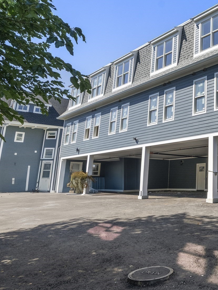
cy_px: 113
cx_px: 248
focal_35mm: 32
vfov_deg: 56.3
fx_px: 269
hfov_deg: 36.3
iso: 1250
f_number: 7.1
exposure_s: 1/3200
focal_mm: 18
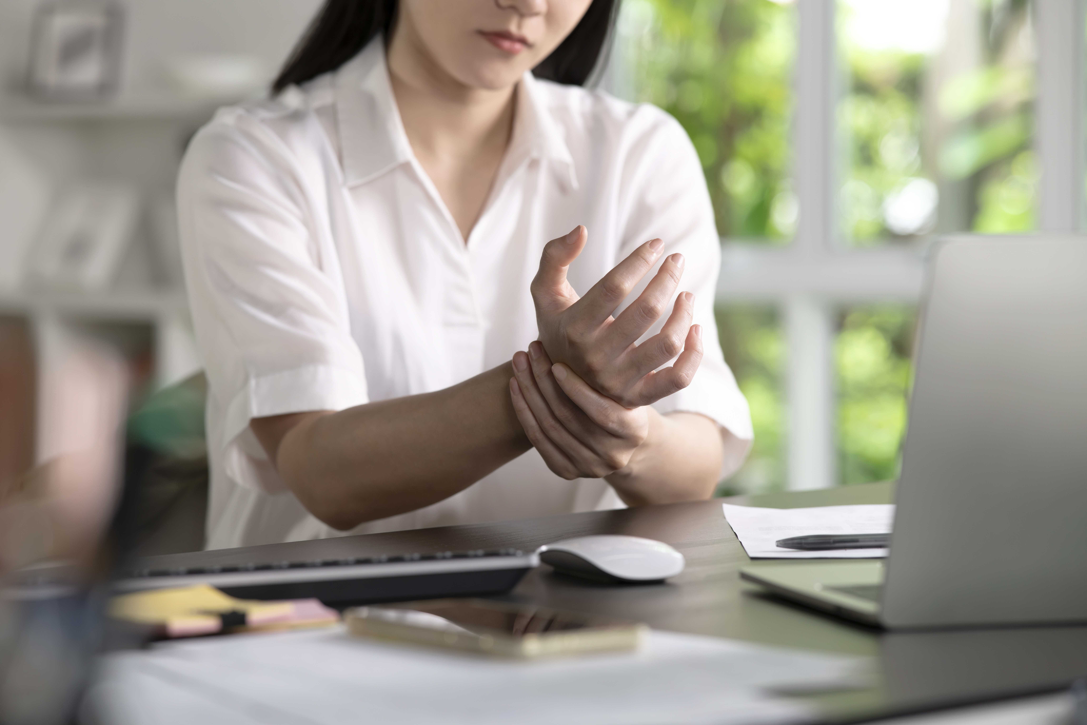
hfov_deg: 19.5
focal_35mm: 105
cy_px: 362
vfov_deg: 13.0
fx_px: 3170
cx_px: 544
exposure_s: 1/50
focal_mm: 105
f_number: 4
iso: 200
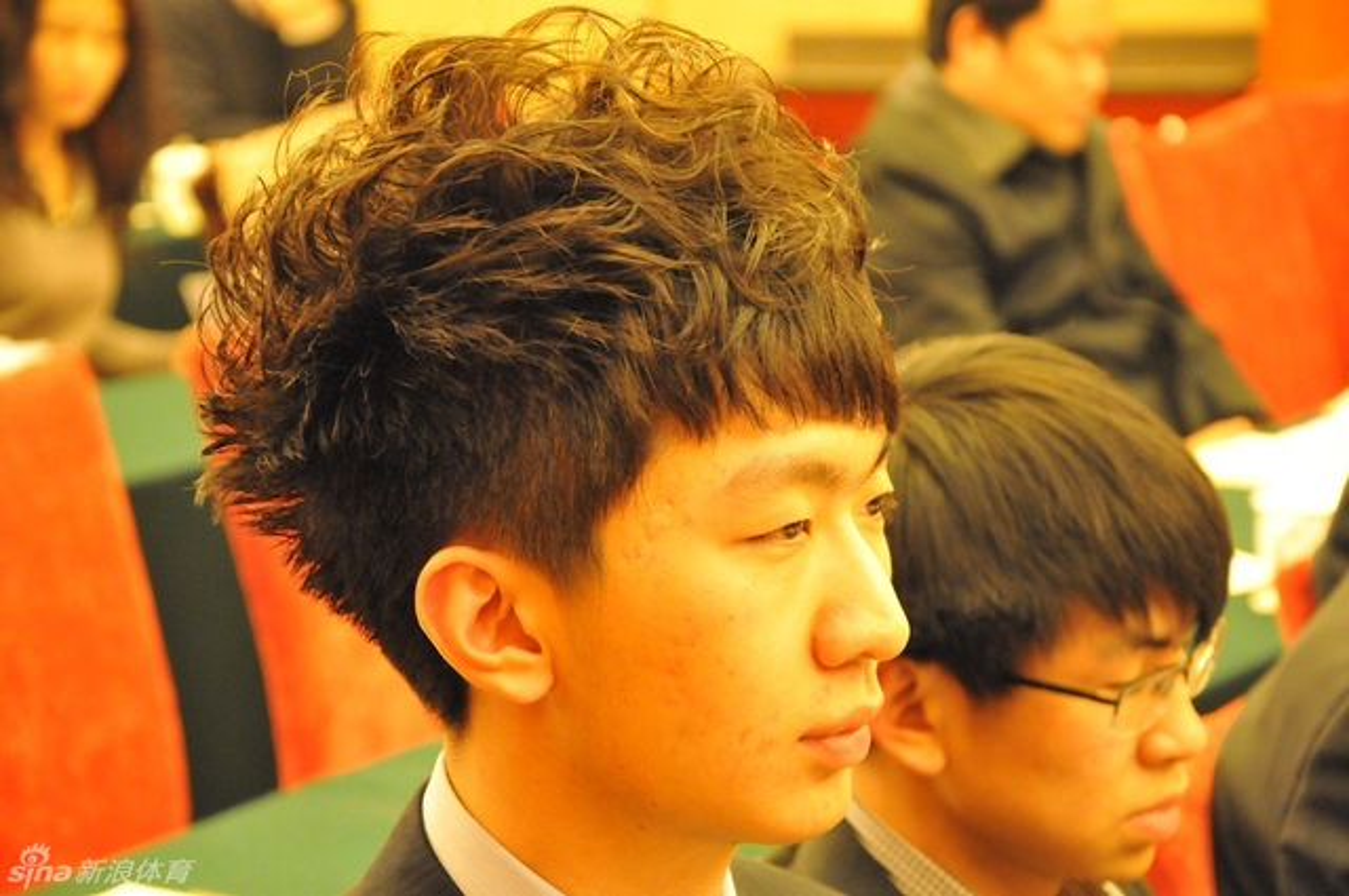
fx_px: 4772
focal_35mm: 128
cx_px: 674
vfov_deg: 10.7
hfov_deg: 16.1
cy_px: 448
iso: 3200
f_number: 5.6
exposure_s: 1/13
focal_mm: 85
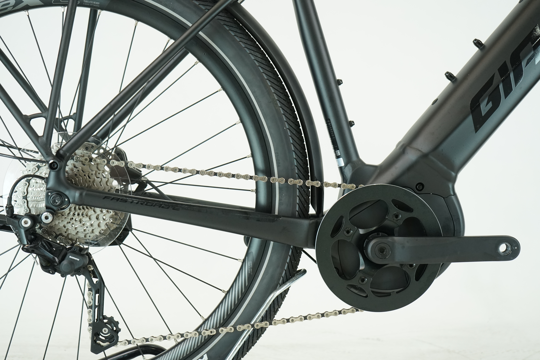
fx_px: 675
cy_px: 180
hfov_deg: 43.6
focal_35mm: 45
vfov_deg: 29.9
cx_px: 270
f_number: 5
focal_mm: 45
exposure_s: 1/200
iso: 1600
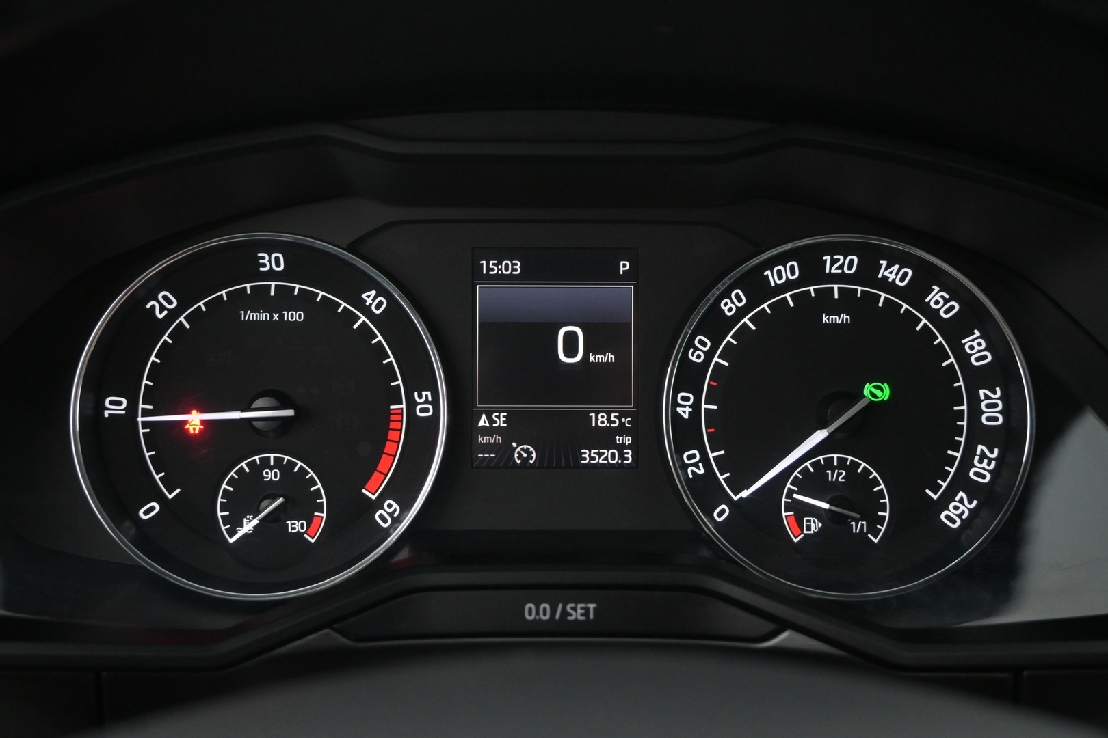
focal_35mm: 34
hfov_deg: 55.1
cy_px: 369
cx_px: 554
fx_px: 1062
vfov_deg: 38.4
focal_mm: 23
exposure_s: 1/40
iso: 2800
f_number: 4.2
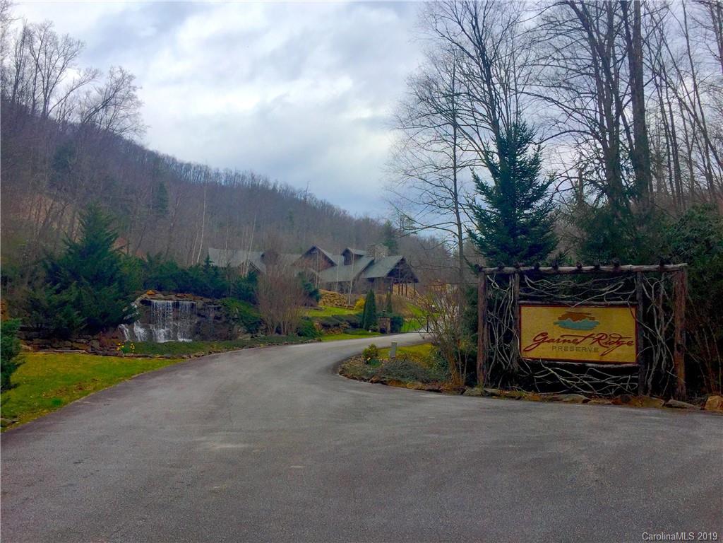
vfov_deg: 48.2
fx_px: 606
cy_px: 272
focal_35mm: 29
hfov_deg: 61.7
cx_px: 362
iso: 32
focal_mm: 4.15
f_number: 2.2
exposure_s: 1/942
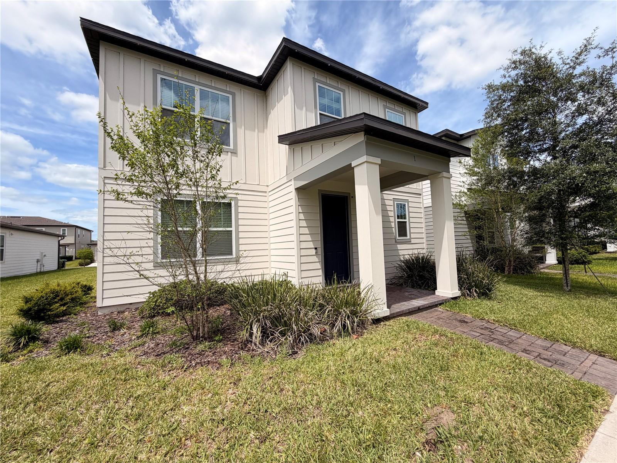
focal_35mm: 14
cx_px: 308
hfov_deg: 102.1
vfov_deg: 85.7
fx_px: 250
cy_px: 232
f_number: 2.2
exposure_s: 1/888
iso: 20
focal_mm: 2.22
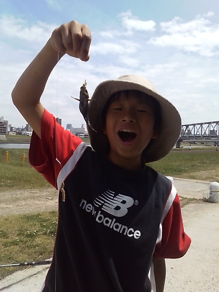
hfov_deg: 48.2
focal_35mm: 29
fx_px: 245
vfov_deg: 61.7
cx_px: 110
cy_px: 146
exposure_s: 1/1053
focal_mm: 3.73
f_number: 3.5
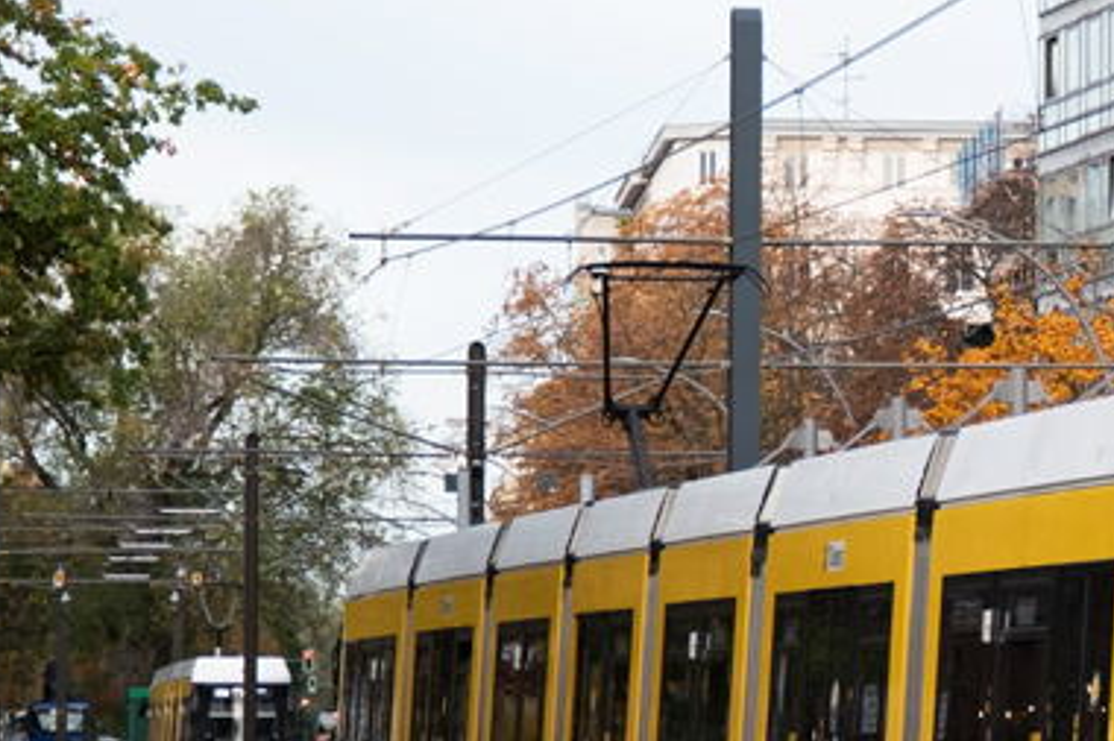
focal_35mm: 239
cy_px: 439
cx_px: 1510
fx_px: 7392
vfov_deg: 5.7
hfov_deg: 8.5
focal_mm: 42
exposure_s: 1/320
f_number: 4.5
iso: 320
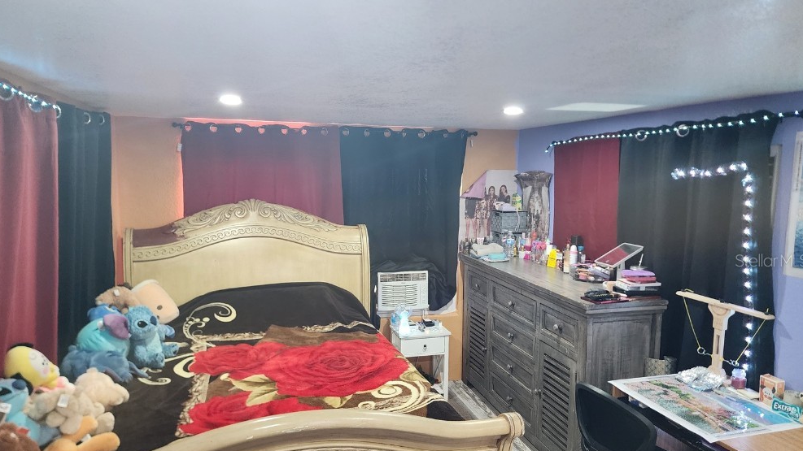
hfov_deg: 71.9
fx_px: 554
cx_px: 395
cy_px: 260
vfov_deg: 44.2
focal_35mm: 26
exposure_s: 1/120
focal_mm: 6.4
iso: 800
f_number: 1.8
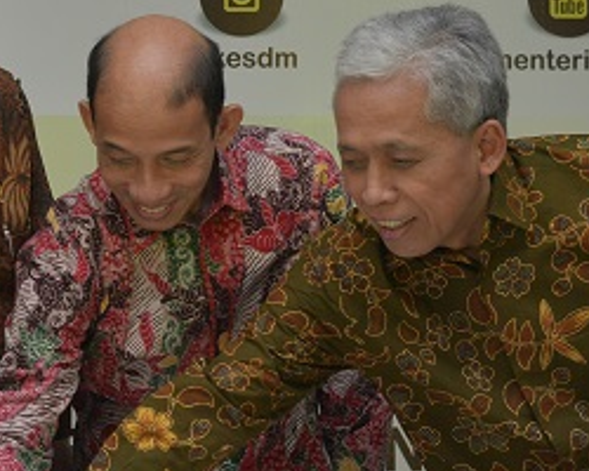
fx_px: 1830
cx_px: -54
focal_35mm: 105
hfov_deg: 17.7
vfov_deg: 14.7
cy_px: 270
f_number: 5
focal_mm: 35
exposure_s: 1/100
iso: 1000
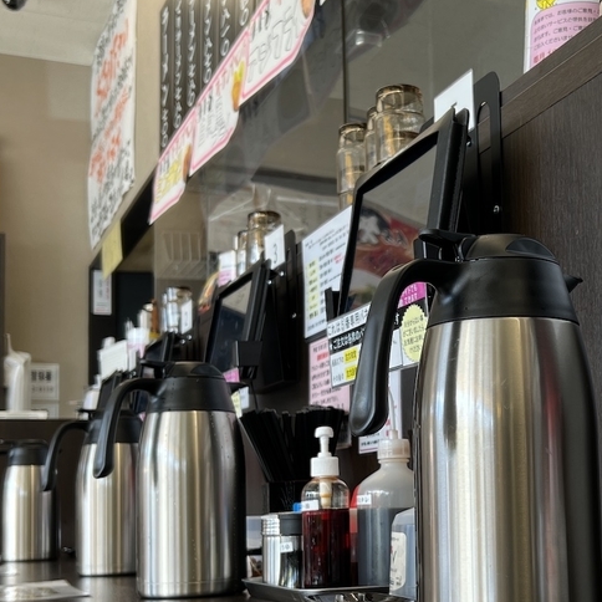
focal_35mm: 57
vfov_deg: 29.9
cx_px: 493
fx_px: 1122
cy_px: 397
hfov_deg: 29.3
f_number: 1.5
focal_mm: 5.7
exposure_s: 1/148
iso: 32
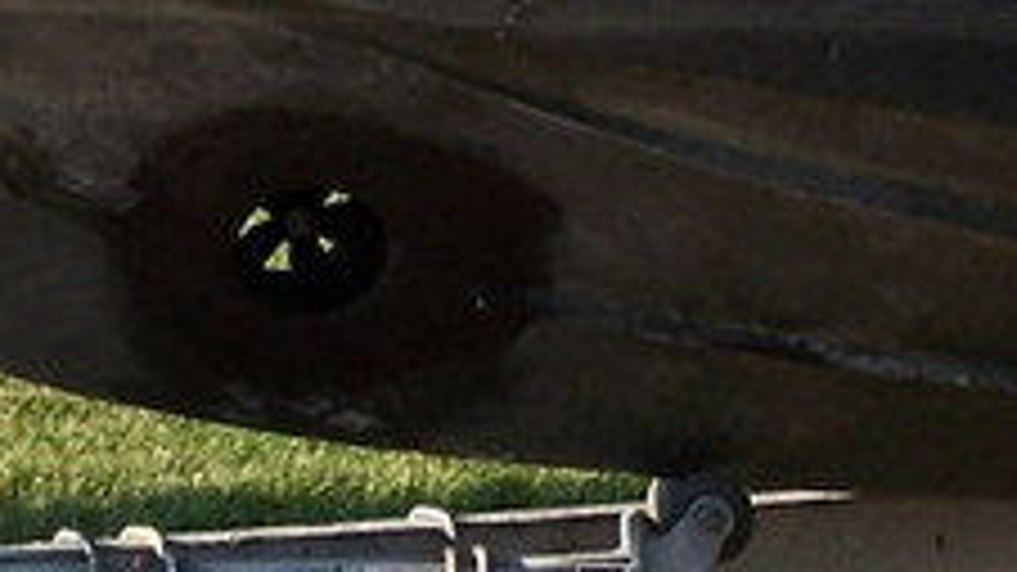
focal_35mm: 355
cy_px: 248
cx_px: 556
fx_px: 9571
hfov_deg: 6.1
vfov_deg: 3.4
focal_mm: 11.5
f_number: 3.2
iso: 80
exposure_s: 1/320
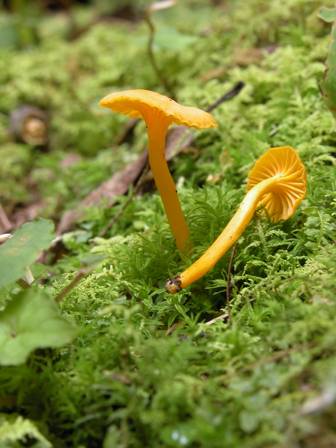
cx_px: 166
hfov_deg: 13.6
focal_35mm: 109
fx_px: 1411
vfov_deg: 18.0
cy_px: 222
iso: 125
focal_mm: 27.3
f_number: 7.4
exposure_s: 1/4.2
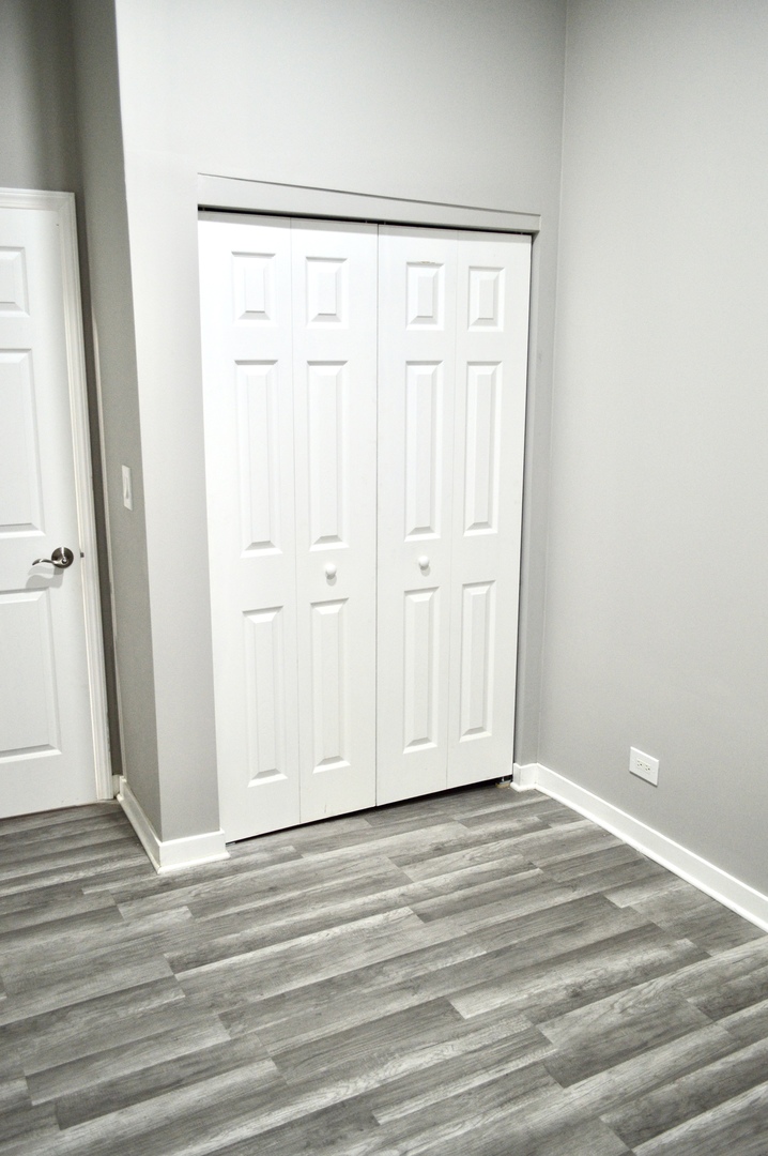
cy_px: 578
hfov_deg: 43.5
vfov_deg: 62.0
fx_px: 962
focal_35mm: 30
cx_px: 384
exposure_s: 1/60
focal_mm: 20
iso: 800
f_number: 4
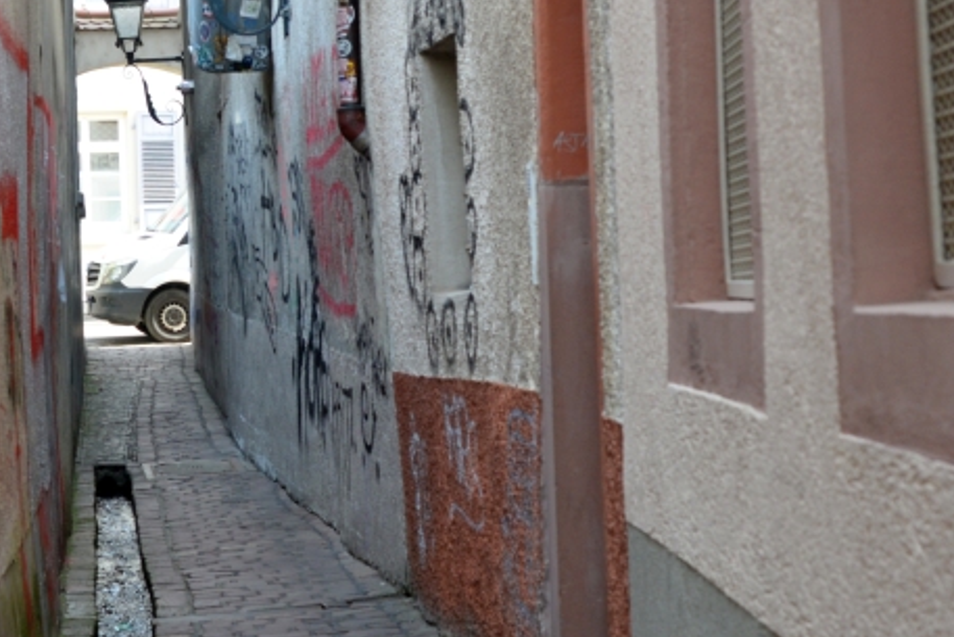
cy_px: 227
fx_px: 2783
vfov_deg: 13.0
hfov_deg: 19.4
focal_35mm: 105
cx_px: 353
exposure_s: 1/160
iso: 800
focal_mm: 40
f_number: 6.3
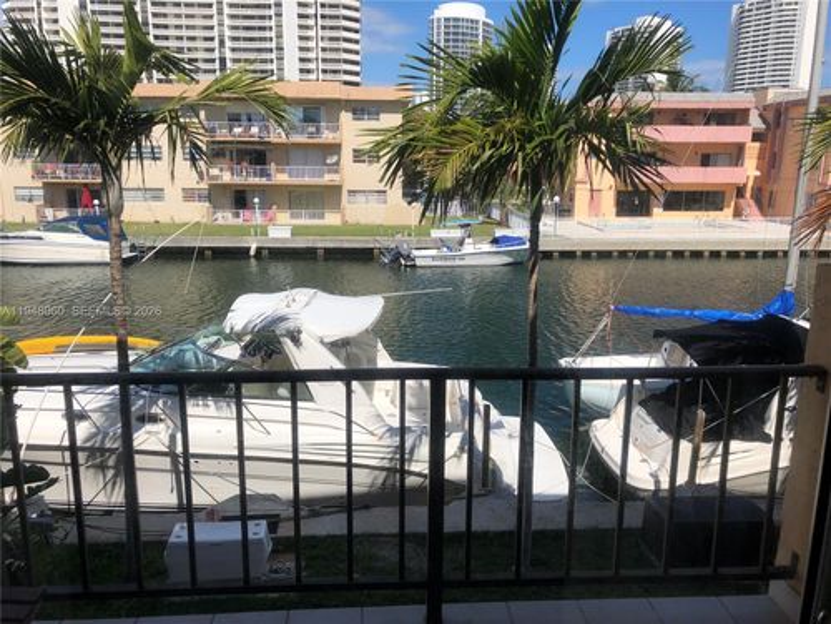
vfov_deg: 49.7
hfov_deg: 63.4
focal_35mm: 28
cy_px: 312
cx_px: 416
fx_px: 672
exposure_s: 1/3745
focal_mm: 3.99
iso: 25
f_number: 1.8
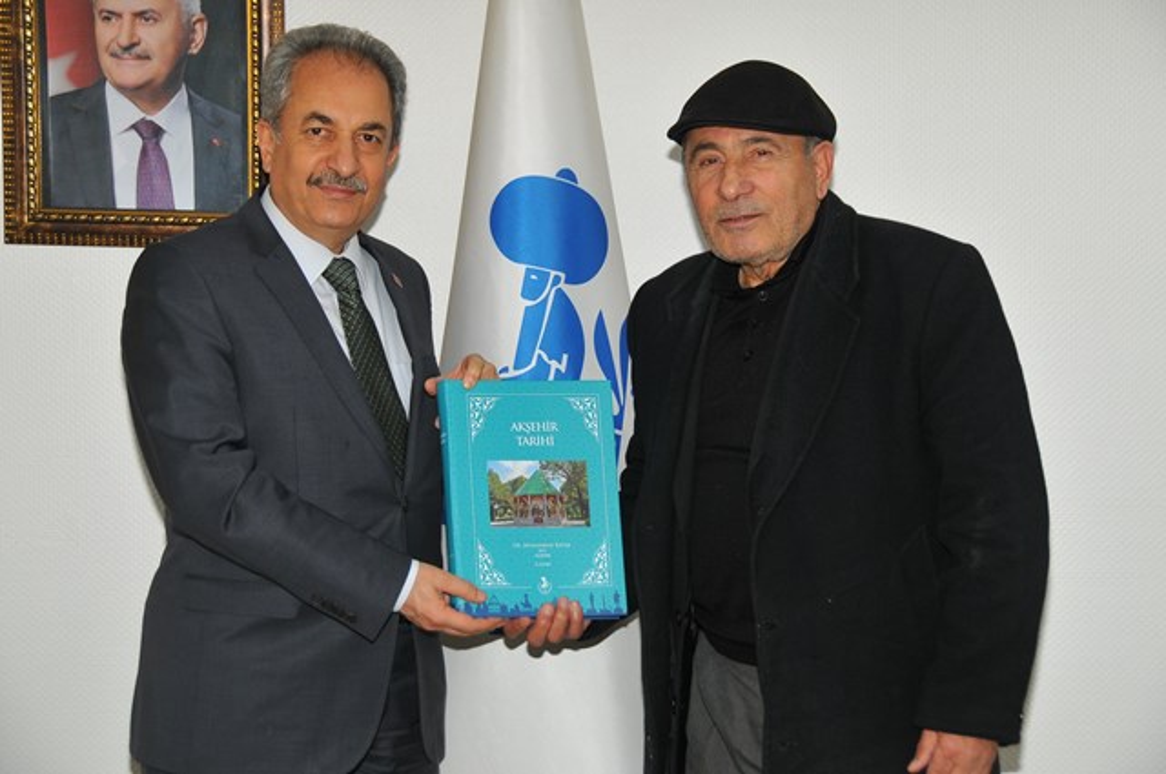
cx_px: 583
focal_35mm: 82
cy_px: 387
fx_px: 2669
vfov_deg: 16.5
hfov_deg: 24.6
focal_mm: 55
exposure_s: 1/60
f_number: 6.3
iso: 500
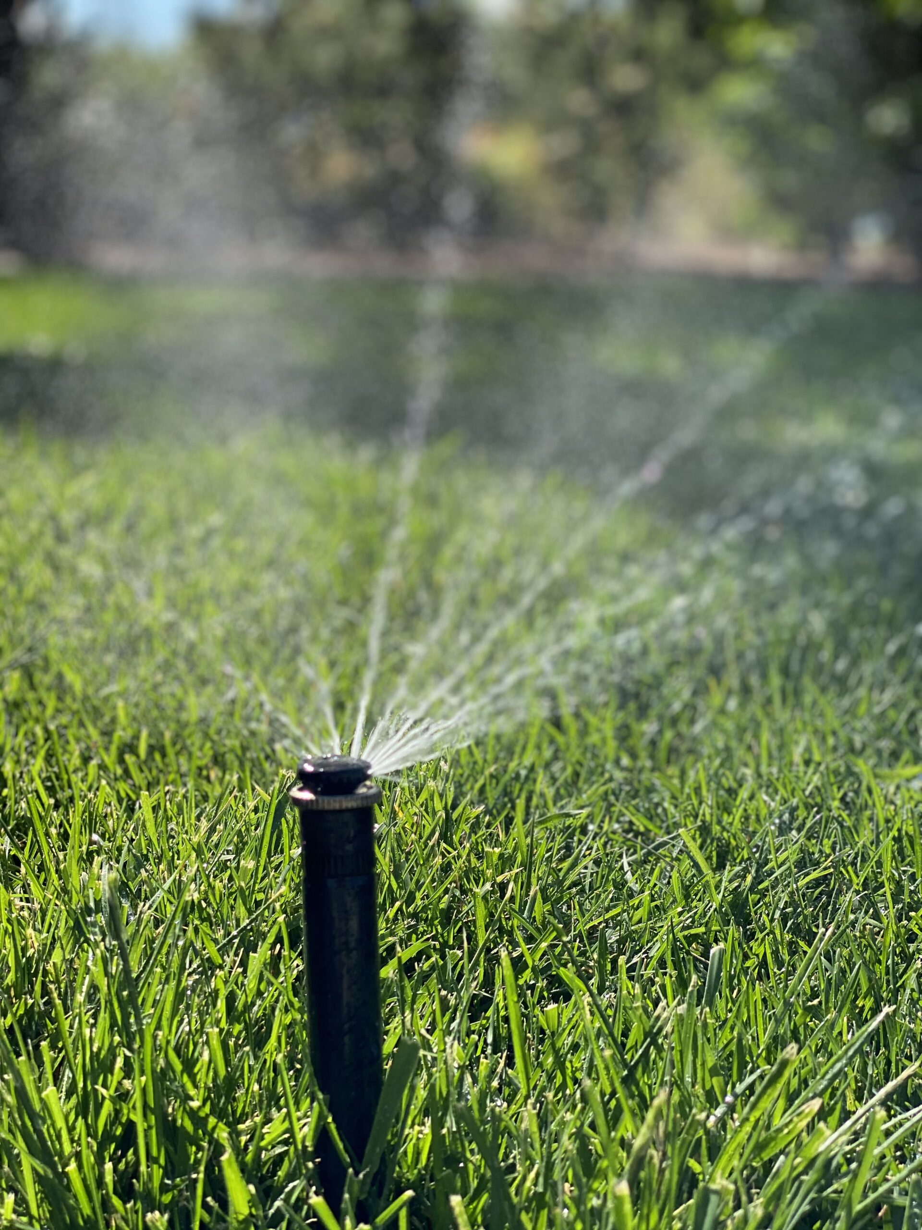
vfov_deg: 36.8
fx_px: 1847
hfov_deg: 28.0
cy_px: 615
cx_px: 461
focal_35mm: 52
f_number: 2
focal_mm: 6
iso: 20
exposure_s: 1/648
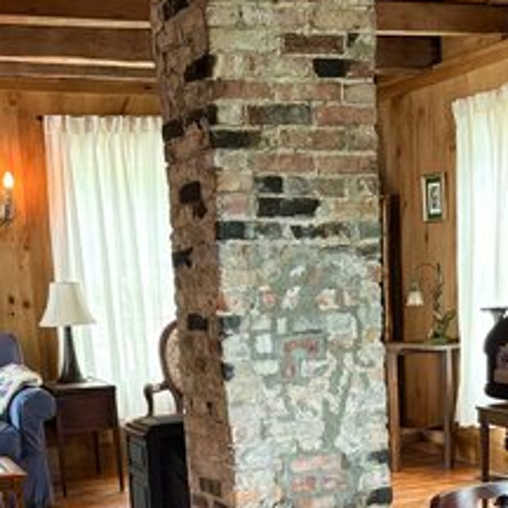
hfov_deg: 25.3
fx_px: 1129
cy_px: 492
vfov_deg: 24.4
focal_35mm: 68
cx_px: 329
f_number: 1.6
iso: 500
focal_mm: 5.96
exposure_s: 1/40
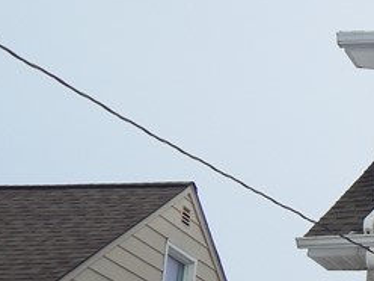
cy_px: 354
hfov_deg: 13.5
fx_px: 1383
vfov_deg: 11.3
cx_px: 715
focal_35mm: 128
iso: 125
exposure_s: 1/1250
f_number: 3.2
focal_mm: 5.6
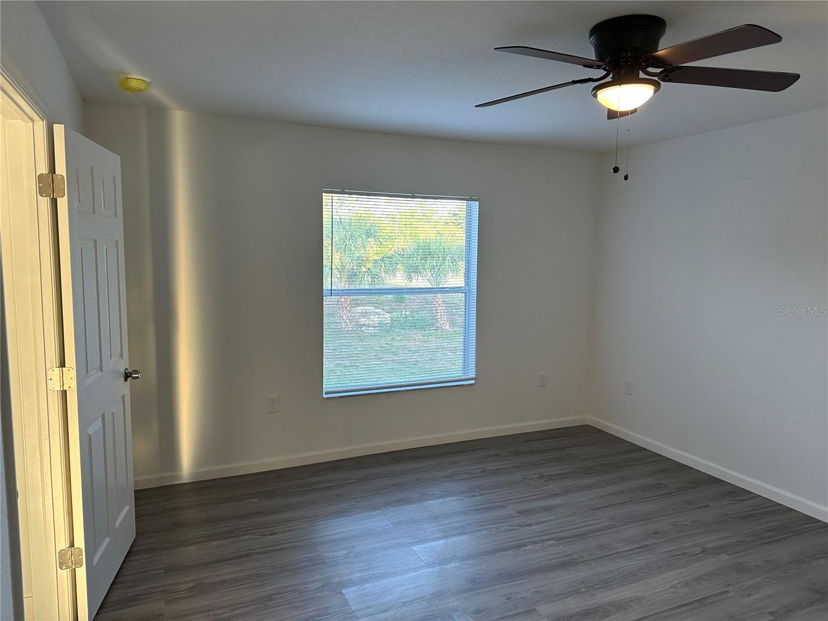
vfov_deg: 56.8
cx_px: 414
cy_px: 310
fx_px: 574
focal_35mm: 24
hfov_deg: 71.6
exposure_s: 1/120
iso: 160
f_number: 1.78
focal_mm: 6.86
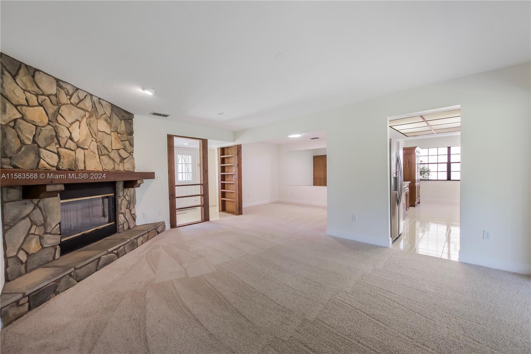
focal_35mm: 14
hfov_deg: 104.2
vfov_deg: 81.2
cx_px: 266
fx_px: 207
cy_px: 177
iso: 1250
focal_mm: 14
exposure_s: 1/80
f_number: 6.3
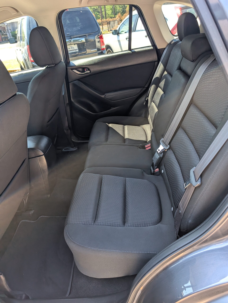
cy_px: 152
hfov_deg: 56.9
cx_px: 114
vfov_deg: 71.5
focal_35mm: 24
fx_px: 210
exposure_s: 1/133
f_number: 1.68
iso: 56
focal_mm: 6.9
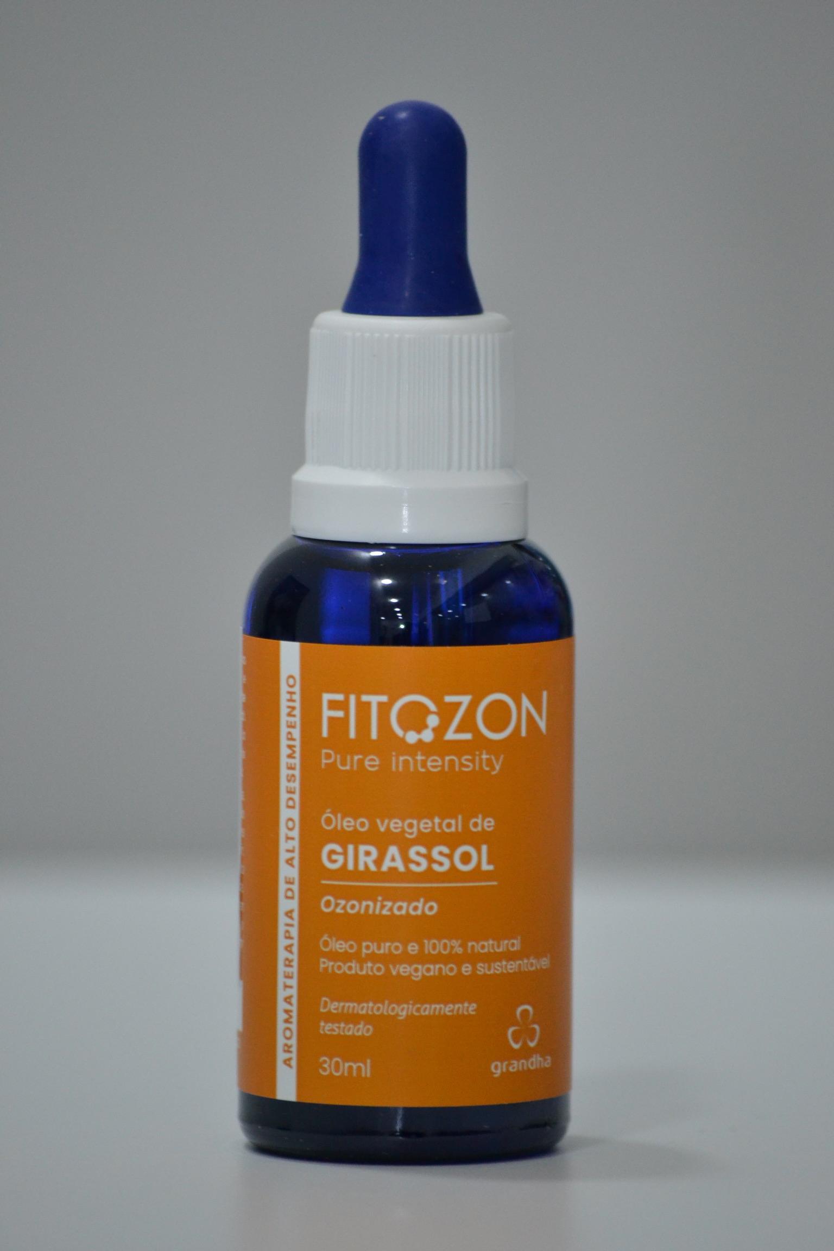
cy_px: 626
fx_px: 10424
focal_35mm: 300
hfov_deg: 4.6
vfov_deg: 6.9
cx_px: 417
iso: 1600
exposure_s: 1/125
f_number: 5.6
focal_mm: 200
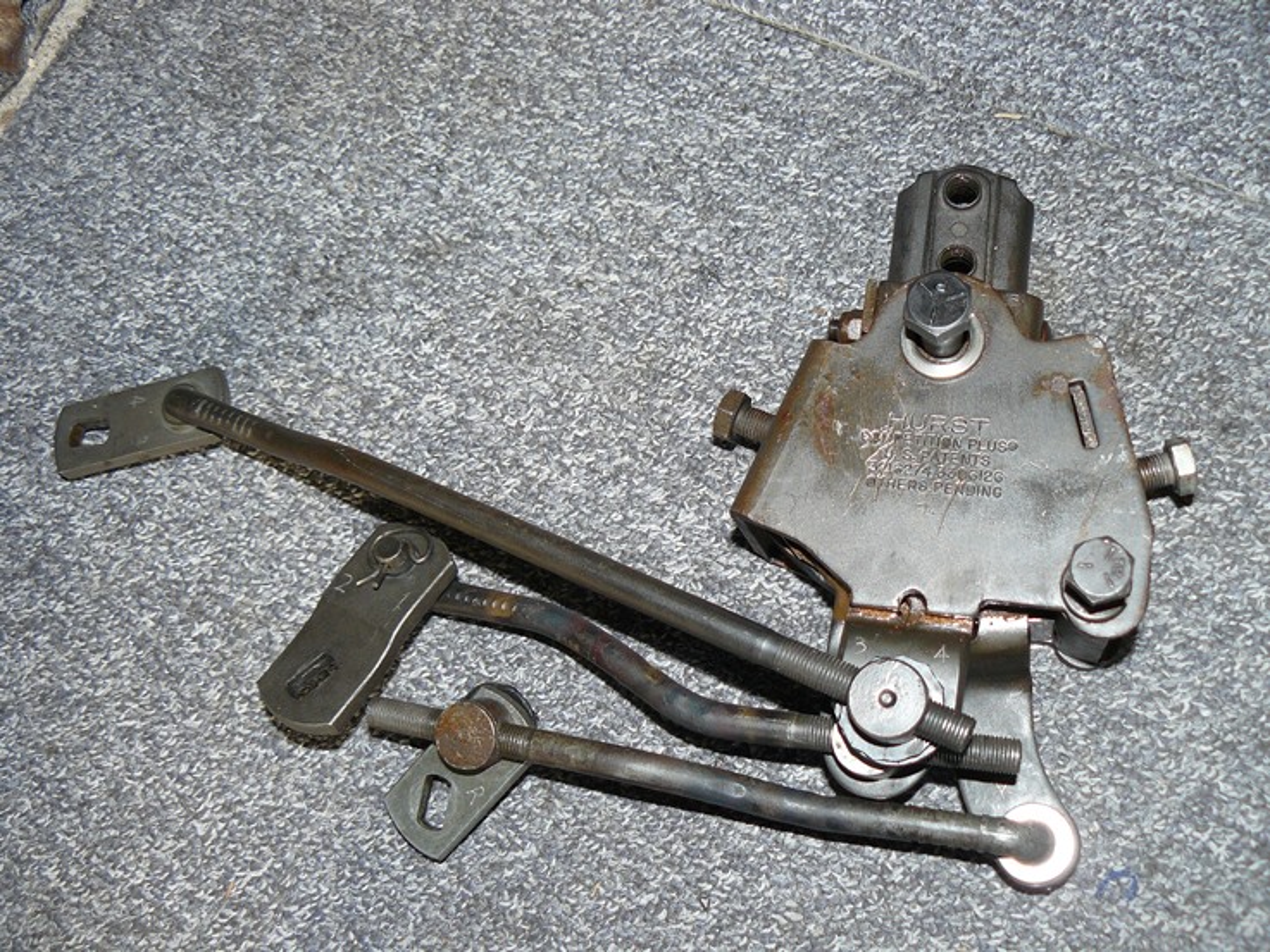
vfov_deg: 39.7
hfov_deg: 51.3
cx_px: 635
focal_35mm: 36
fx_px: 1321
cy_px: 476
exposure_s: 1/30
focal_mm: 6
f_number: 2.8
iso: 100
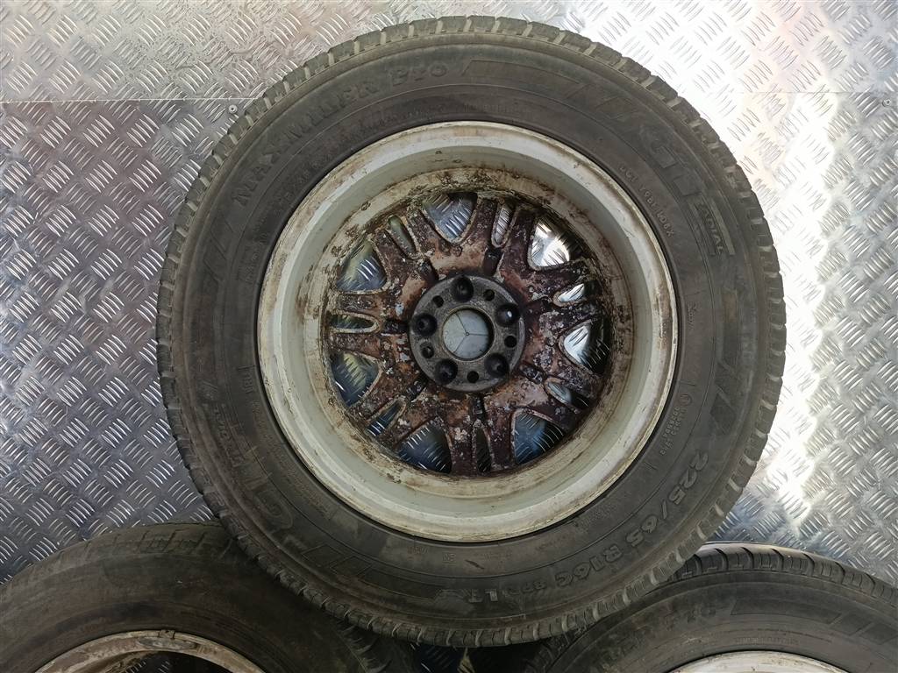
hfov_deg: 65.3
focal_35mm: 27
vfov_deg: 51.4
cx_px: 449
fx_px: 700
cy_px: 336
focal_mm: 4.11
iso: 112
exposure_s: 1/50
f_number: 1.6
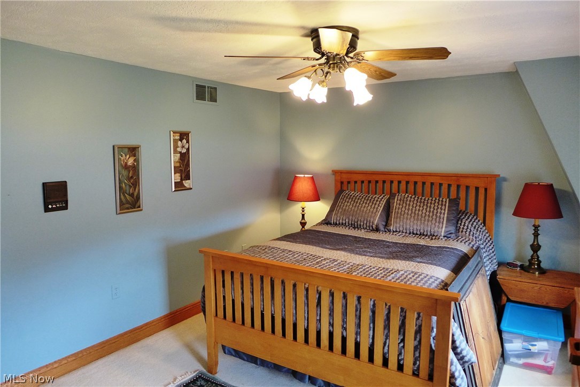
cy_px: 194
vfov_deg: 53.2
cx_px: 290
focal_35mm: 24
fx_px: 387
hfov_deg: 73.7
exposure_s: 1/100
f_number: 1.4
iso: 400
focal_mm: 4.7
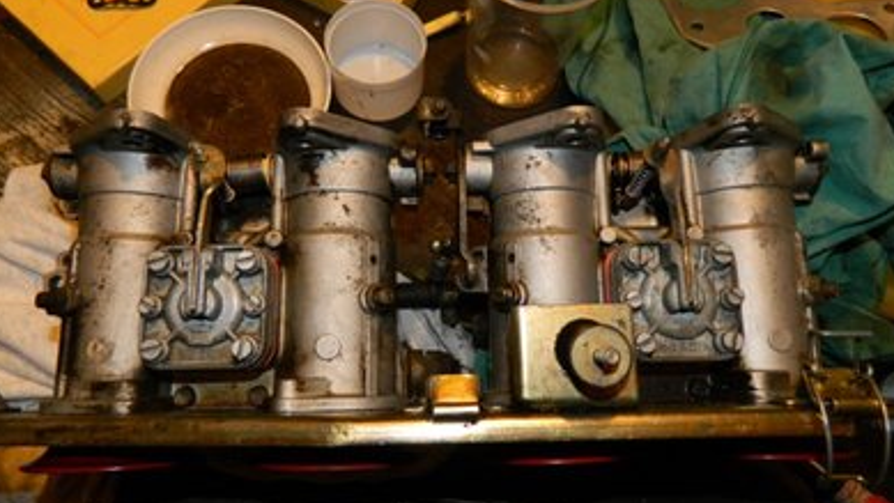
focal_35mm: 28
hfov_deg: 67.9
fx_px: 664
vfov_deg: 41.5
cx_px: 446
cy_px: 237
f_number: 3.1
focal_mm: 4.5
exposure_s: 1/30
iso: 200
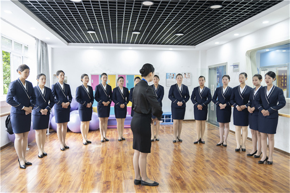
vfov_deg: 44.9
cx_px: 145
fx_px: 233
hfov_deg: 63.7
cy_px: 96
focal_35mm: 29
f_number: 2.8
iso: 640
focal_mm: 29
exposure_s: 1/40
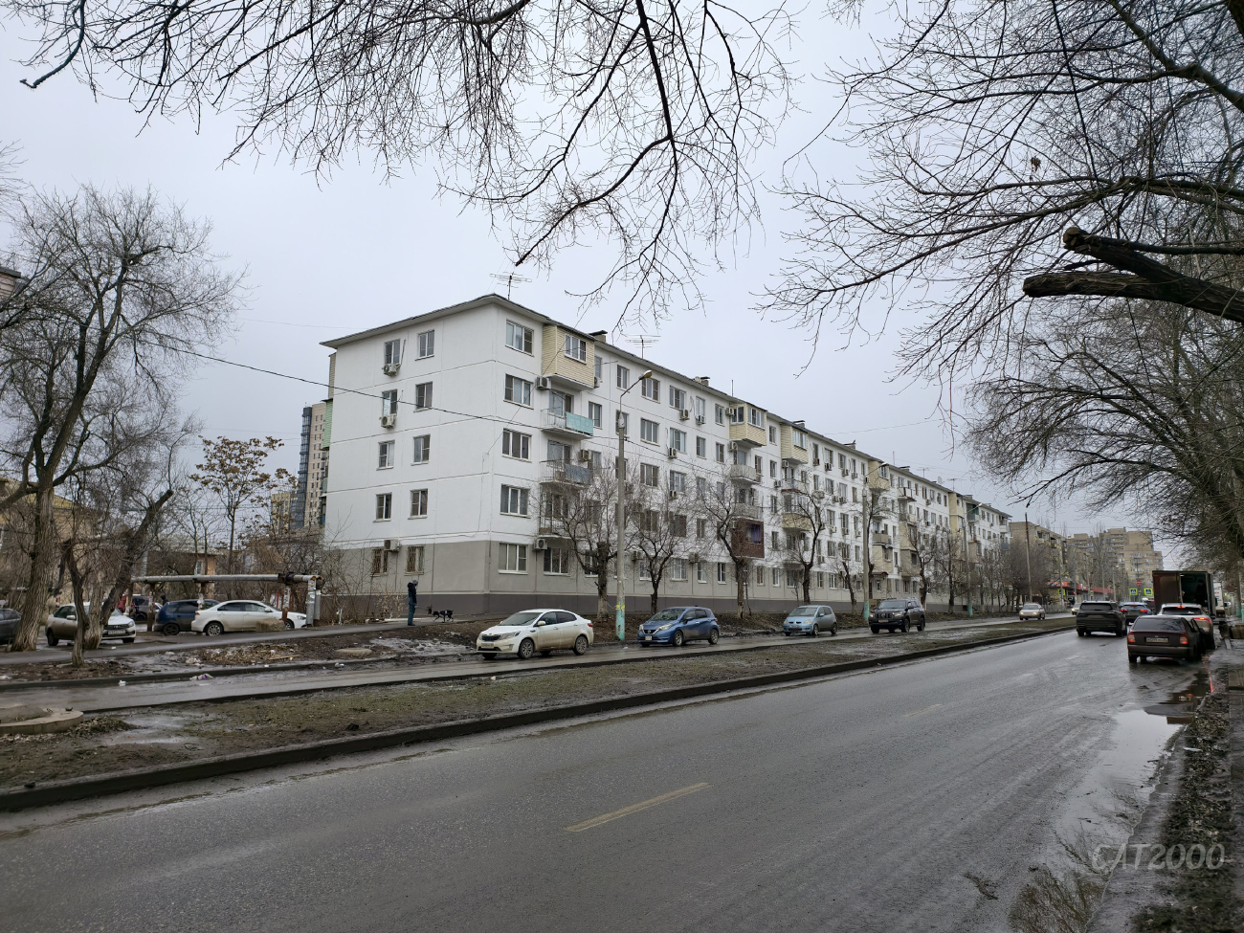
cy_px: 466
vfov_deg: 58.9
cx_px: 622
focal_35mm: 23
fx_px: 827
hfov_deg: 73.9
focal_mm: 6.54
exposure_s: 1/1497
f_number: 1.57
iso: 72
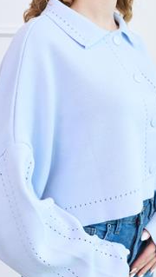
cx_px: 81
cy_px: 148
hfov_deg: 15.7
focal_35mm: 77
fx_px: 565
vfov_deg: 27.5
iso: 500
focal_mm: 22
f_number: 5.6
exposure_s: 1/100
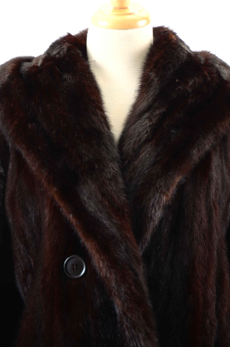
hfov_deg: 8.7
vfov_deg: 13.1
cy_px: 174
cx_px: 115
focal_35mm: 158
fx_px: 1516
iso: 200
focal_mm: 105
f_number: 6.3
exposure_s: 1/160
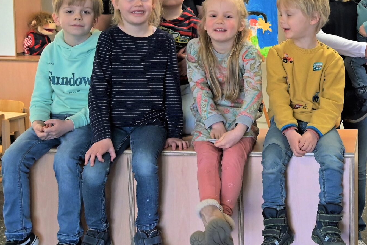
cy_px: 41
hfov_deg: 28.0
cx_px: 341
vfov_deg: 19.5
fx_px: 703
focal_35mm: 69
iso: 2000
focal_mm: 24
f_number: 4.5
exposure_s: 1/60
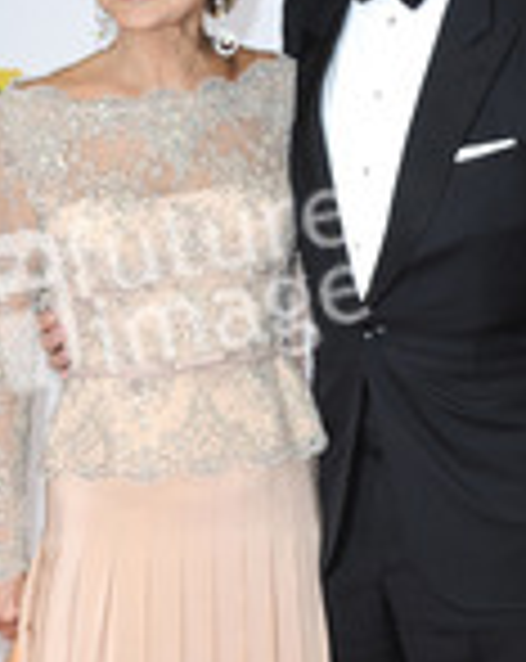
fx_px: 2596
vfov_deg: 14.4
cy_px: 522
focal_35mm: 133
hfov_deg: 11.6
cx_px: 270
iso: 1000
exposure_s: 1/160
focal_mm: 52
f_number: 6.3
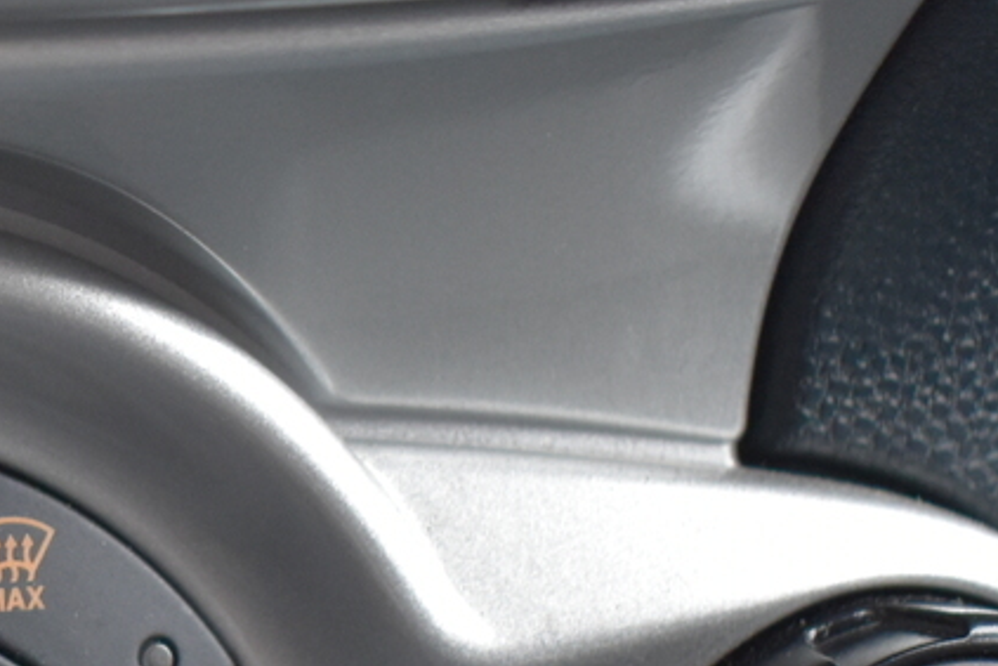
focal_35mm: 138
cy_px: 775
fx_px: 3825
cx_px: -283
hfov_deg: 14.3
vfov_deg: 9.8
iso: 1000
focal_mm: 24
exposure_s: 1/125
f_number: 4
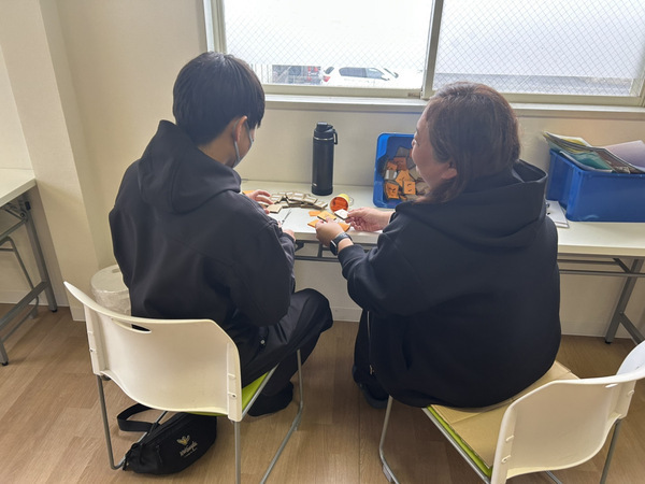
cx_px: 322
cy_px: 242
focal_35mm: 26
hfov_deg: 67.3
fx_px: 484
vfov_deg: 53.1
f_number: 1.5
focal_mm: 5.7
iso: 125
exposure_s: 1/100
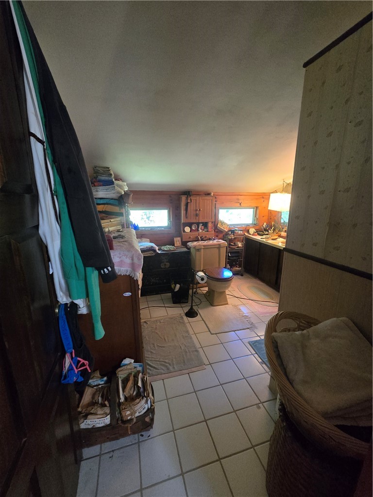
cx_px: 186
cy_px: 248
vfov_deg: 106.2
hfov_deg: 89.9
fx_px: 187
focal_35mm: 13
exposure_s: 1/60
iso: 1000
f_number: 2.2
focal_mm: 2.2
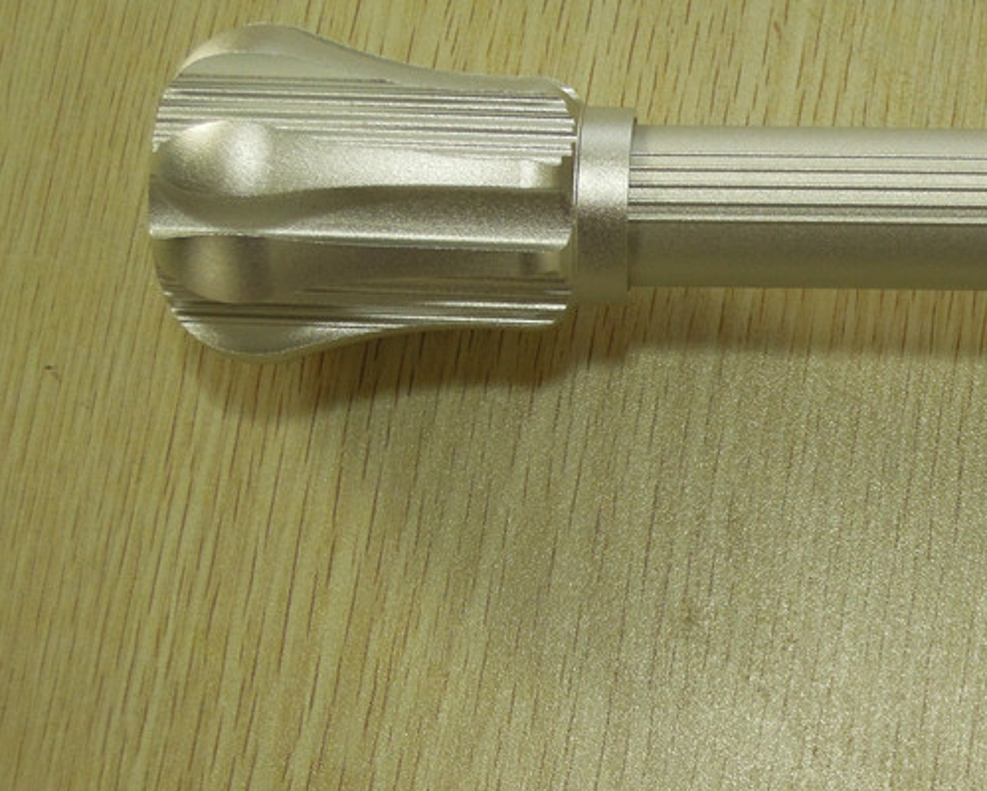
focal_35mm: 86
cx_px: 769
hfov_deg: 22.0
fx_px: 2514
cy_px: 435
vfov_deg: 17.9
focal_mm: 9.9
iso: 400
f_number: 4
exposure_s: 1/60
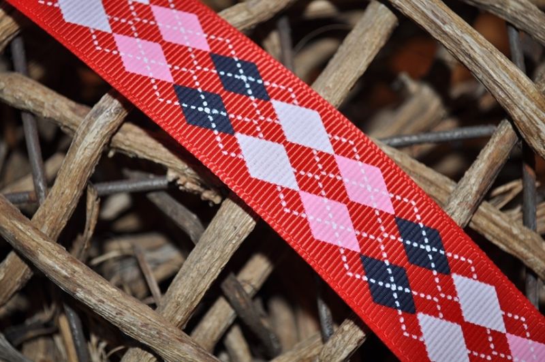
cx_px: 272
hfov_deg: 33.4
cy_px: 181
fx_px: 907
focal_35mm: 60
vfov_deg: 22.6
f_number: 5.3
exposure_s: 1/60
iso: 200
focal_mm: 40
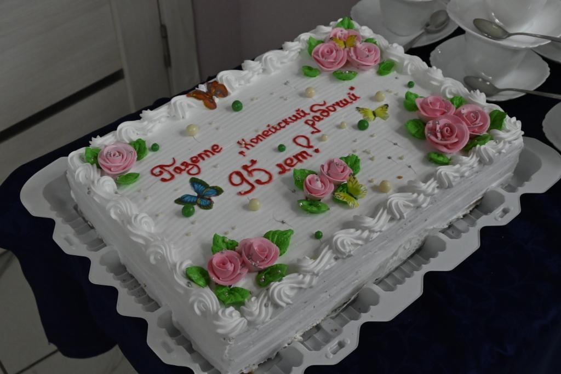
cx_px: 280
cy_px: 187
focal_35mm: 48
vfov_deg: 28.1
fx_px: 748
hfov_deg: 41.1
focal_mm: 32
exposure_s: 1/200
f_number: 8
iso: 3200
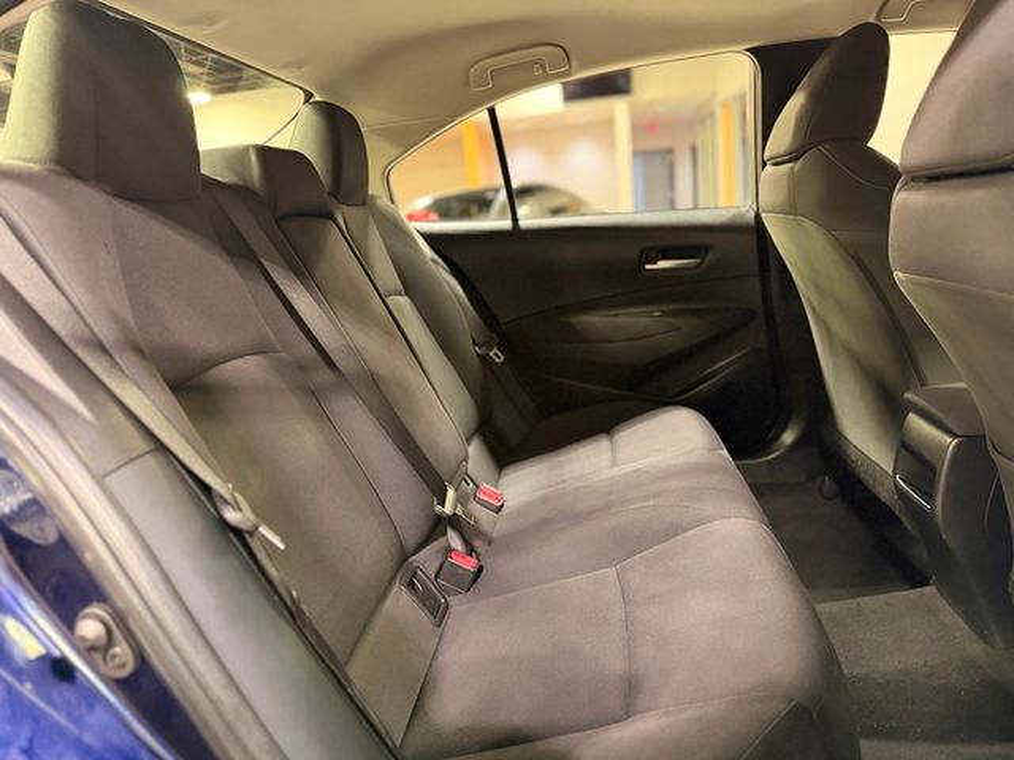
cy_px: 380
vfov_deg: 56.8
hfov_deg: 71.6
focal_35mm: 24
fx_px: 703
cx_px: 507
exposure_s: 1/40
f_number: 1.78
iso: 800
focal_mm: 6.76
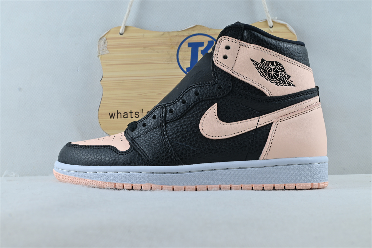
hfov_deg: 47.2
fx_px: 426
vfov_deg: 32.4
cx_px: 186
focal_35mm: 41
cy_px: 124
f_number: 10
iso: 100
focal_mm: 27.5
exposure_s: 1/15
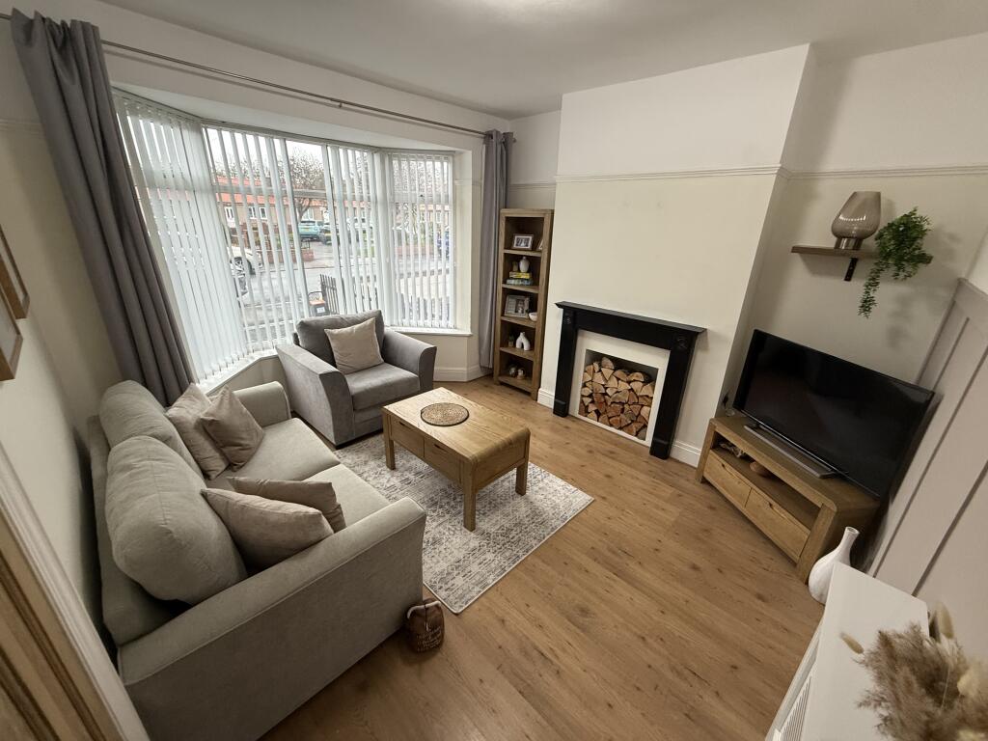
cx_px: 494
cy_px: 370
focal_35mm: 14
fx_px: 400
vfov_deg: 85.7
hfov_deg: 102.1
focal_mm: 2.22
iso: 200
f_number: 2.2
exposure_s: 1/99
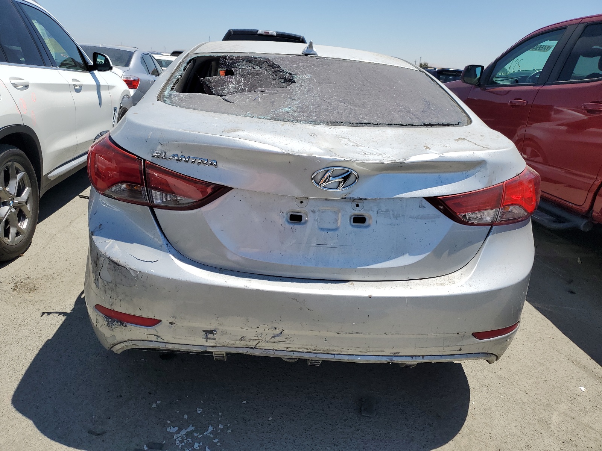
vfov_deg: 53.1
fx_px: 452
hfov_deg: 67.3
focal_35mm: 26
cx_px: 301
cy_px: 226
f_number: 1.5
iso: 50
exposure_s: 1/3333
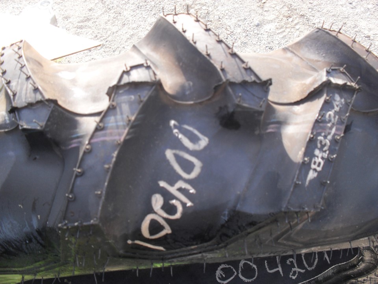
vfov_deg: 40.7
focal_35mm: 35
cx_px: 189
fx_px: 382
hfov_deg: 52.6
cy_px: 142
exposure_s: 1/90
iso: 100
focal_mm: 6.3
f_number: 3.2
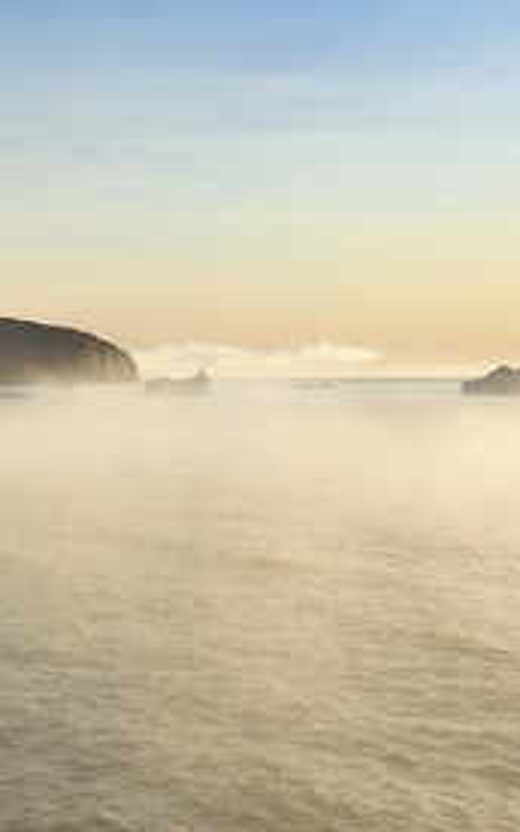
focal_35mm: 81
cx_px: 6
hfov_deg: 15.8
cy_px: 418
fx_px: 1836
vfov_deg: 25.5
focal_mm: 52
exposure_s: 1/320
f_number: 14
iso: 200
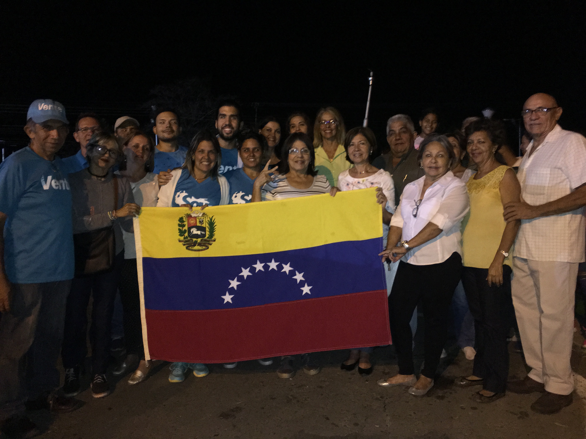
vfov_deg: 48.2
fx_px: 491
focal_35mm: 29
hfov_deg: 61.7
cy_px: 220
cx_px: 293
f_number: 2.2
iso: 320
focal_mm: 4.15
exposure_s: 1/16
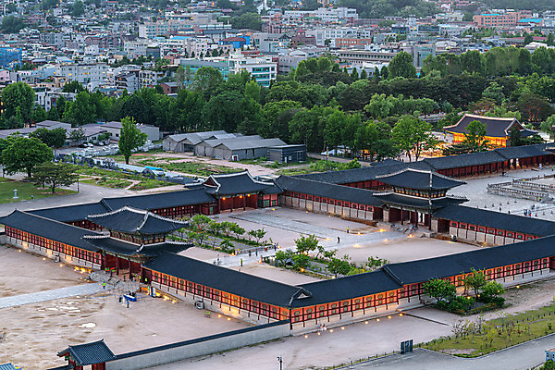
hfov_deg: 23.9
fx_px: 1310
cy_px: 185
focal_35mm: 85
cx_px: 278
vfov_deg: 16.1
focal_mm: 85
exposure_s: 2
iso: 100
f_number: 13
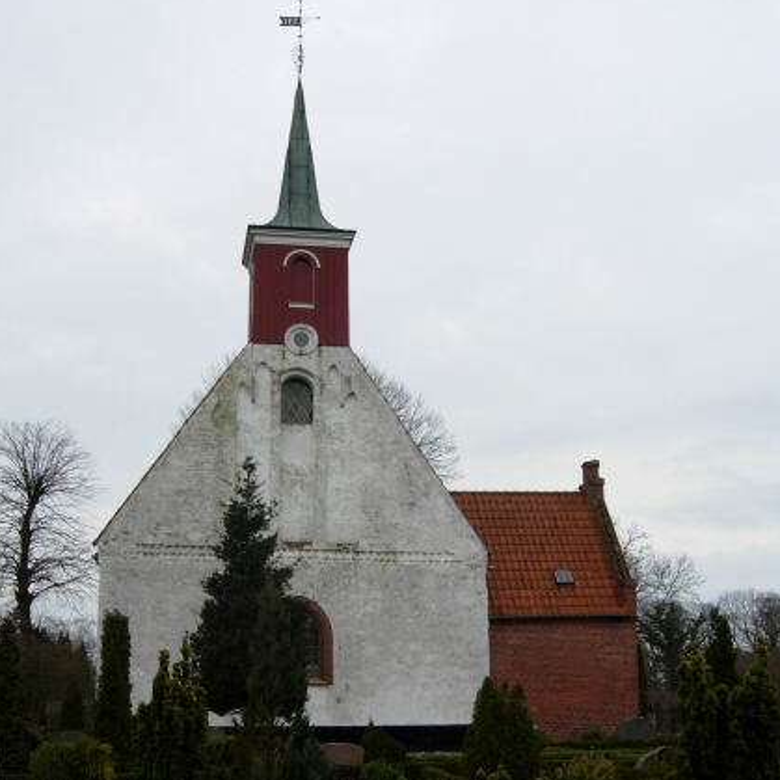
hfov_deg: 39.2
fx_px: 1096
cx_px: 388
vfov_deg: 38.9
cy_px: 487
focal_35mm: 43
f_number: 4.3
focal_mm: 7.5
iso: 50
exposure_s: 1/203
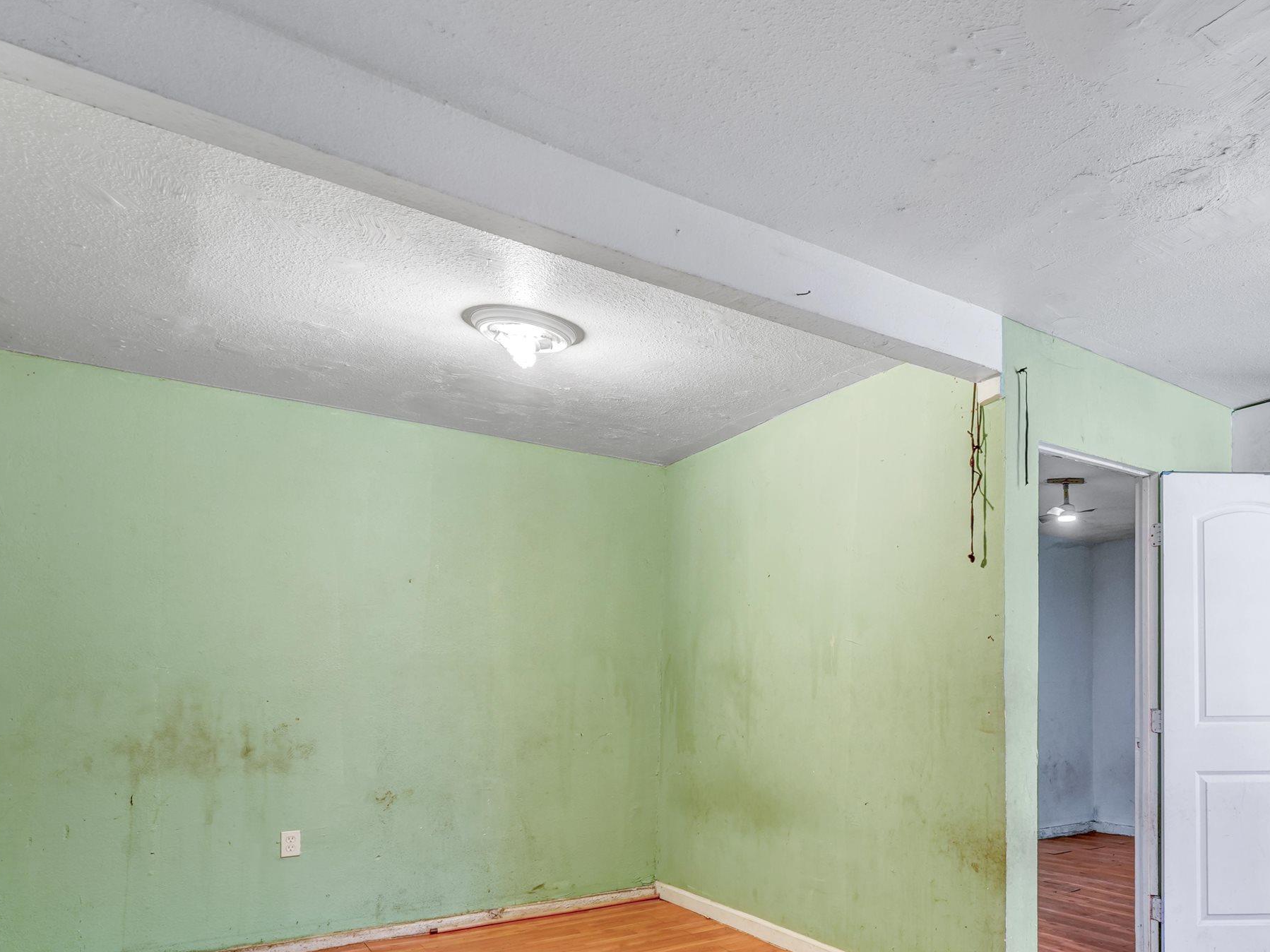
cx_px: 973
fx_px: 844
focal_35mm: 23
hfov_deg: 68.5
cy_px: 692
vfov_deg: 56.5
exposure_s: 1/10
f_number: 8
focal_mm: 14
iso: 640
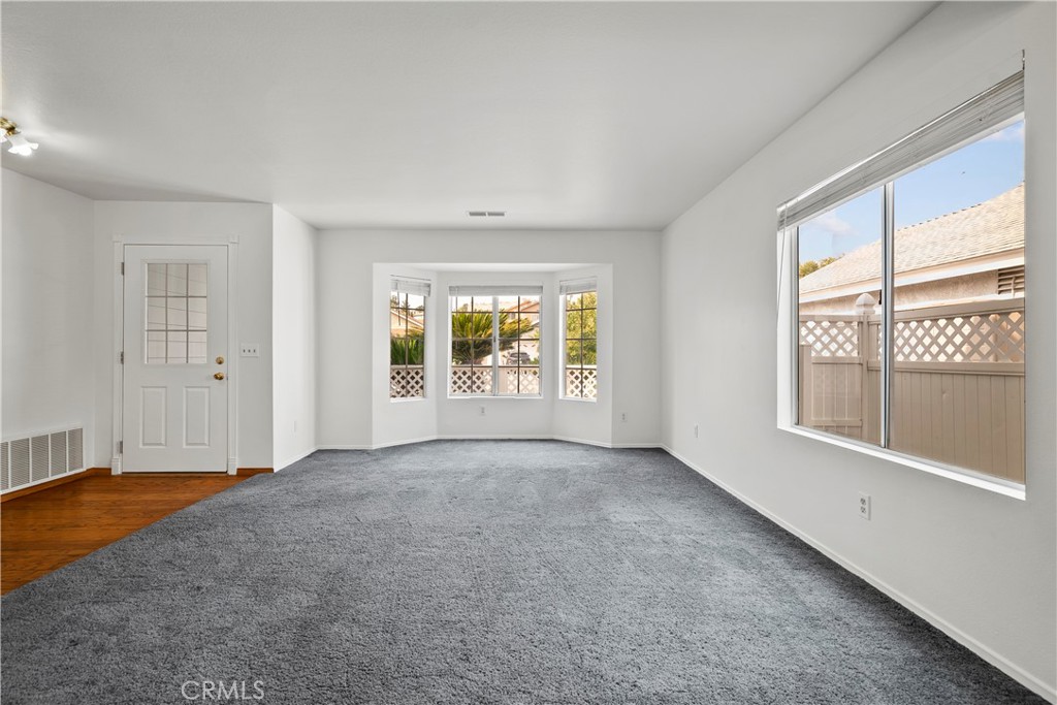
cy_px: 352
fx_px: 470
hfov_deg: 96.7
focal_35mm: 16
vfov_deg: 73.8
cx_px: 528
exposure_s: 1/13
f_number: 6.3
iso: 250
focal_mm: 16
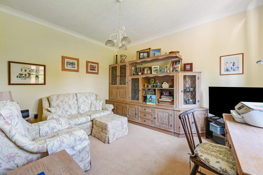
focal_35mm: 14
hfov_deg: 104.3
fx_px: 102
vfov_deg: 81.2
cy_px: 88
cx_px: 132
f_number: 8
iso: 400
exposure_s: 1/15
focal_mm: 14
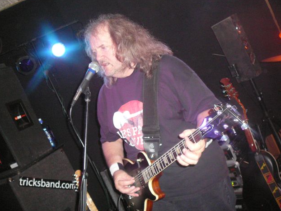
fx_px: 292
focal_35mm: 36
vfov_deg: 39.7
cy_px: 103
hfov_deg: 51.3
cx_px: 140
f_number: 2.8
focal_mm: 5.2
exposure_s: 1/30
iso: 400
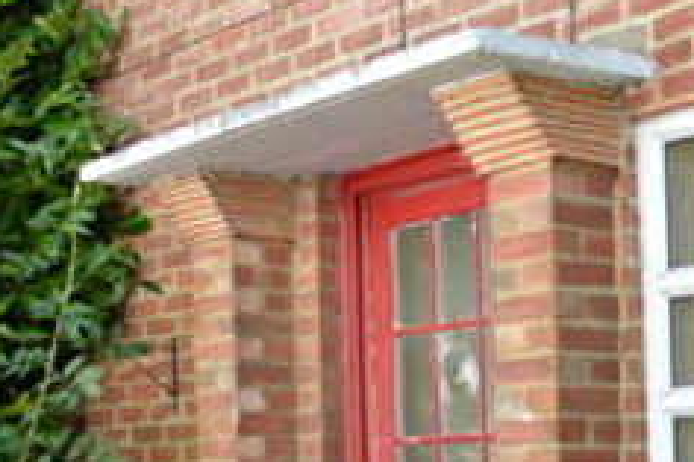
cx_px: 400
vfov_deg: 16.8
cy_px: 412
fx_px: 1541
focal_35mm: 80
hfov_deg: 25.4
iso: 280
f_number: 5.6
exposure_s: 1/125
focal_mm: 18
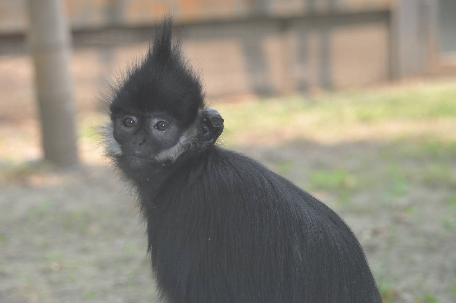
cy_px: 152
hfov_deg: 15.9
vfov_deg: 10.6
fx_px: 1632
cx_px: 228
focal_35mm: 129
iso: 400
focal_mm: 86
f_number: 4.5
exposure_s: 1/160
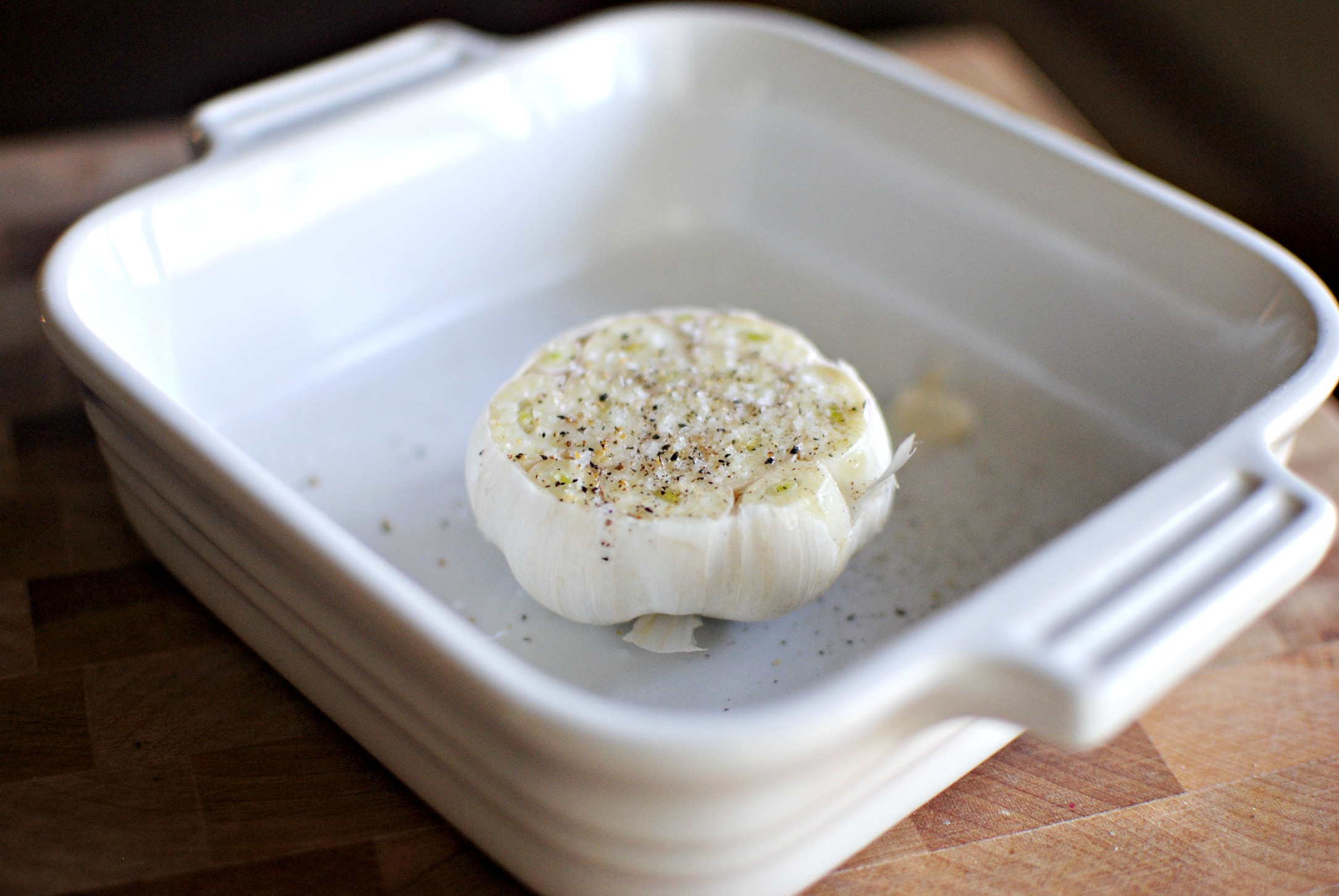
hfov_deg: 37.8
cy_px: 448
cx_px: 670
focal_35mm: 52
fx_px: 1955
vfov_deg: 25.8
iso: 360
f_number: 2
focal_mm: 35
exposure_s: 1/200
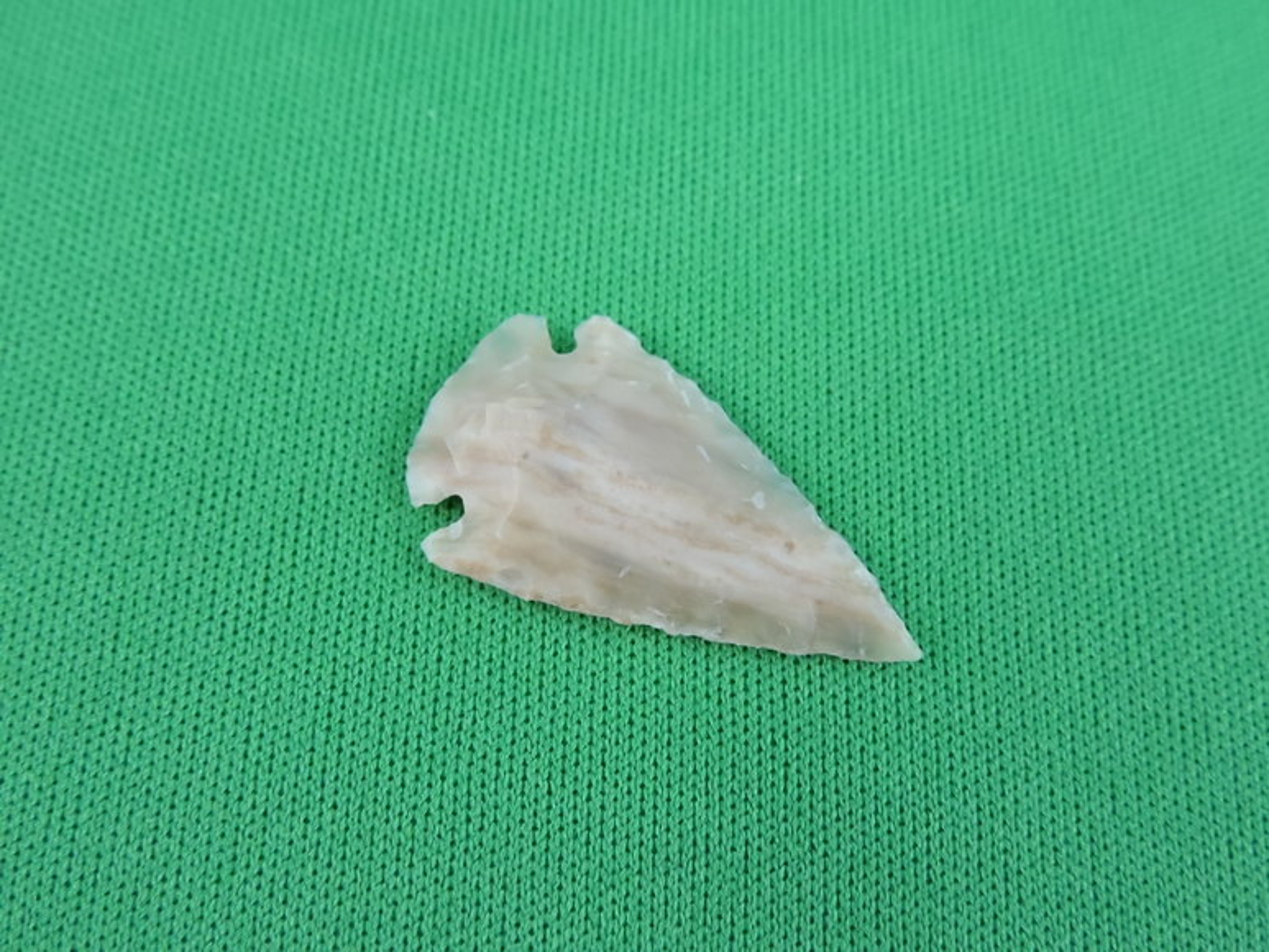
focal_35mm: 35
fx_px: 1283
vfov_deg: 40.7
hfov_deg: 52.6
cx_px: 634
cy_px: 476
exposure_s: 1/125
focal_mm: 6.3
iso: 800
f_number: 3.8
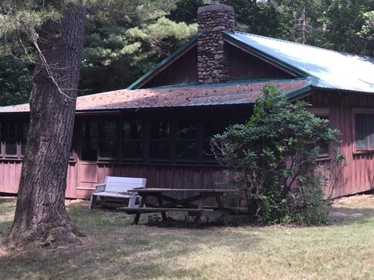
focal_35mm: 57
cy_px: 111
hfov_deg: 33.5
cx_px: 248
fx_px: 616
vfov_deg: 25.6
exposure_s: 1/138
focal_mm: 3.3
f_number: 2.4
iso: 25
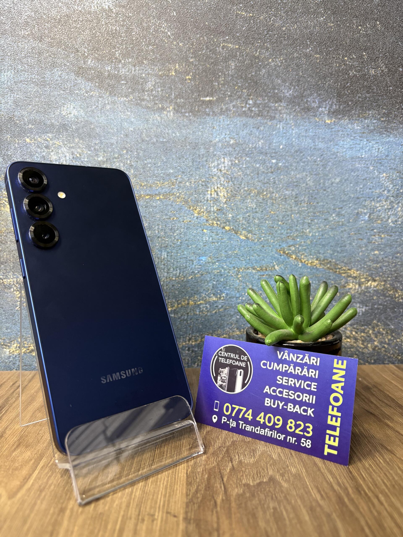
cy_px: 268
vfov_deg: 67.3
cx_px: 202
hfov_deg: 53.1
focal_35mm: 26
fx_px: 404
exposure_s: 1/60
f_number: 1.6
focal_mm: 5.96
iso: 250
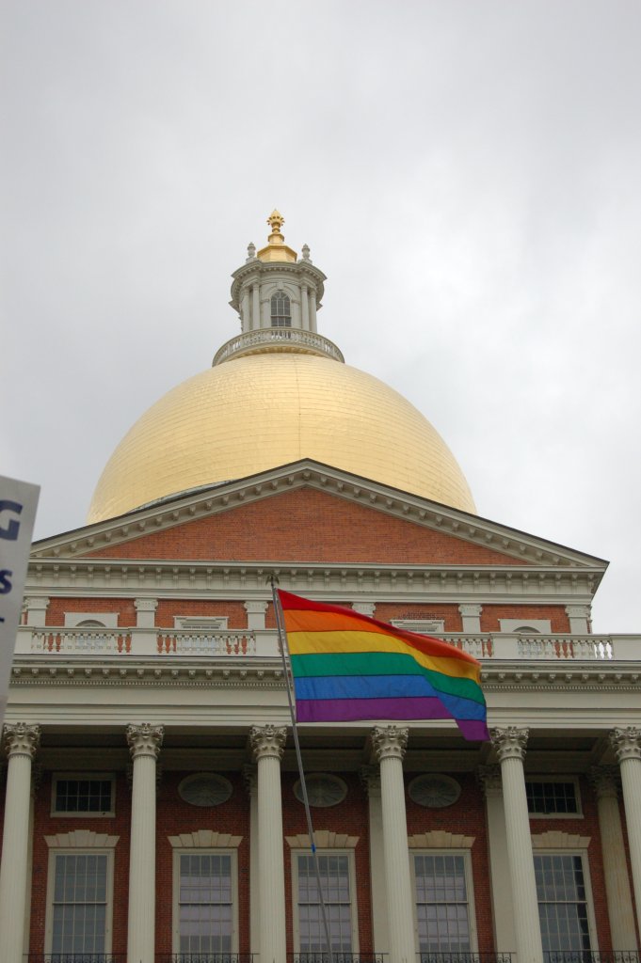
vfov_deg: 29.9
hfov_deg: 20.1
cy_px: 482
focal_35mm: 68
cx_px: 320
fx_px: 1806
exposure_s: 1/1250
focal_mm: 45
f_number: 9
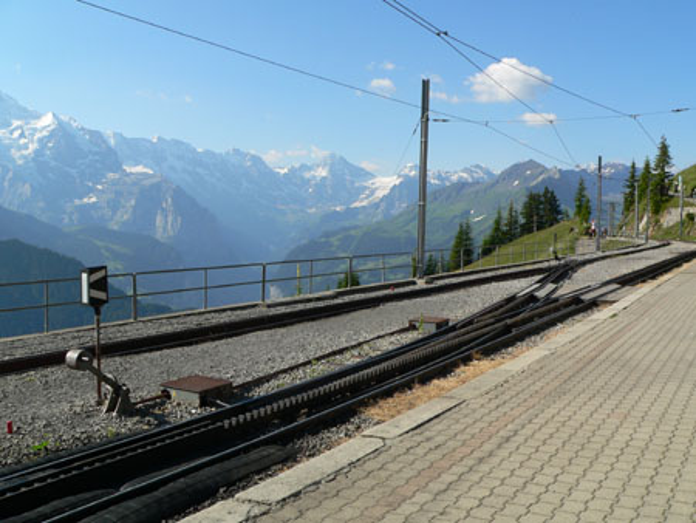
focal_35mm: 36
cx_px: 348
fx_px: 724
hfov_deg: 51.3
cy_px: 262
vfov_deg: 39.7
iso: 80
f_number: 4.6
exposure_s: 1/500
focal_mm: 6
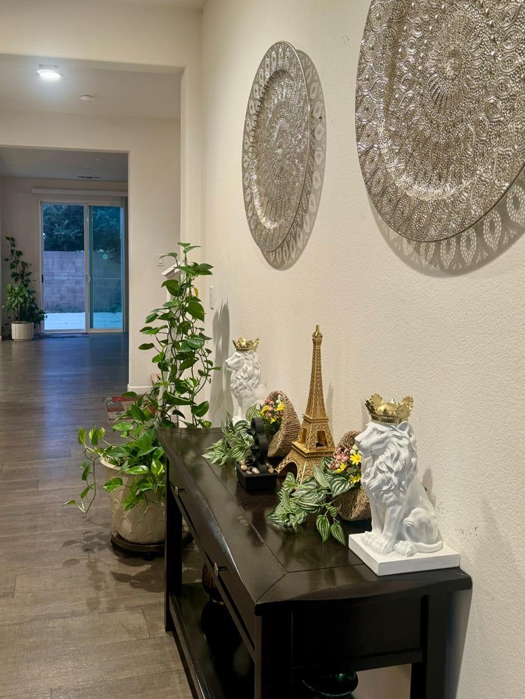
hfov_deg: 45.2
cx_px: 206
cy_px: 296
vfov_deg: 58.1
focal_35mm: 31
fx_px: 627
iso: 200
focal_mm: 6.76
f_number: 1.78
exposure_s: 1/60
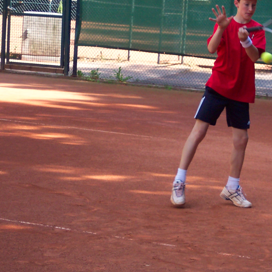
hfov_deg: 11.3
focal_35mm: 154
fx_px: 1369
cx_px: 215
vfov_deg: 11.3
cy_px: 122
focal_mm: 21.3
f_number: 4.8
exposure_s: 1/250
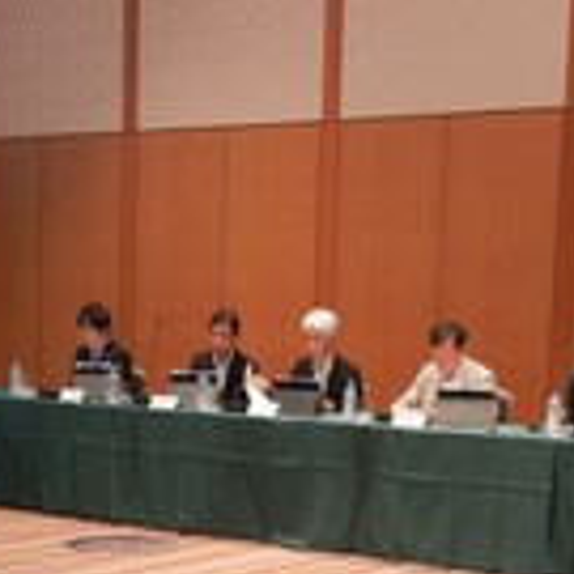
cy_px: 600
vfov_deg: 18.9
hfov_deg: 19.3
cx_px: 111
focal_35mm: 89
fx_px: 1670
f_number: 3.6
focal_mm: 6.2
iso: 400
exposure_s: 1/20.2
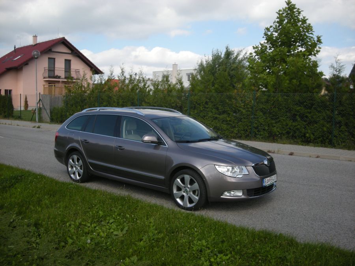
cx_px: 178
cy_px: 133
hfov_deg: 52.6
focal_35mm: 35
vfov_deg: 40.7
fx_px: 359
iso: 64
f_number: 5.7
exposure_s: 1/185
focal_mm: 5.7
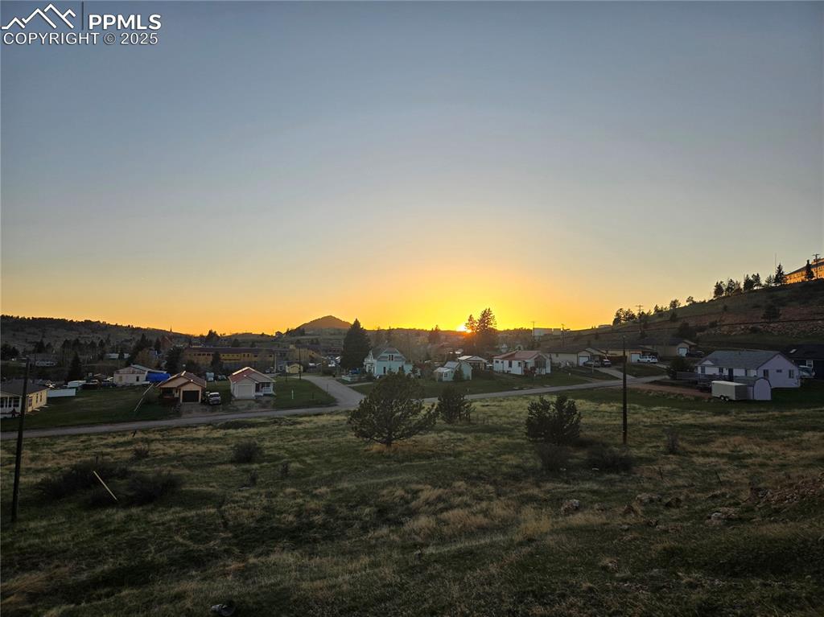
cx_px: 412
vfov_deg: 58.8
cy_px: 308
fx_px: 547
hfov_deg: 74.0
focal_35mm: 23
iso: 25
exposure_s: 1/1480
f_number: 1.8
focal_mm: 5.4
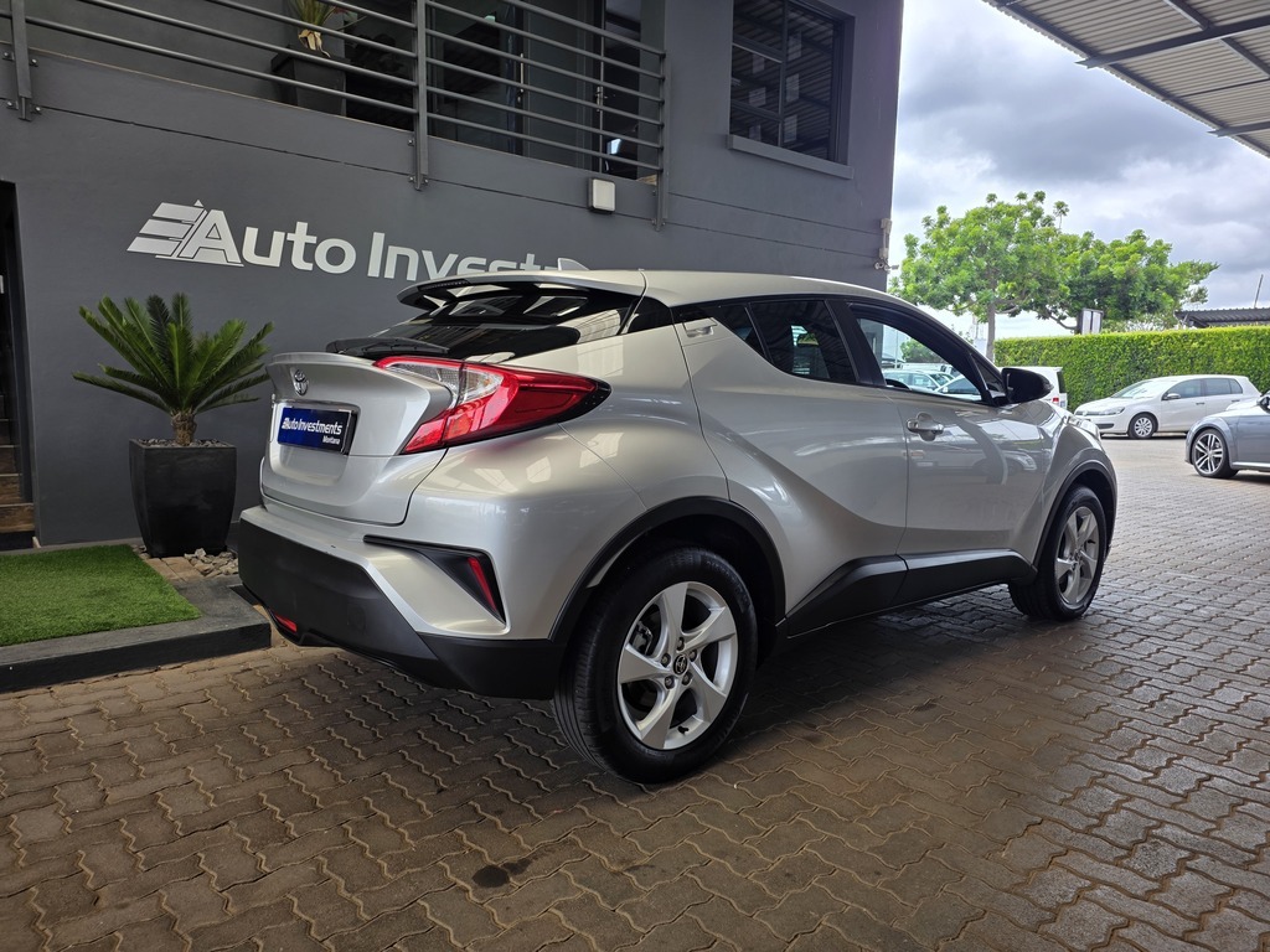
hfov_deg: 73.9
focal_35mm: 23
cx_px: 635
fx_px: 844
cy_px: 476
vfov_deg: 58.9
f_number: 1.7
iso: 32
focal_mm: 6.25
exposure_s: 1/359
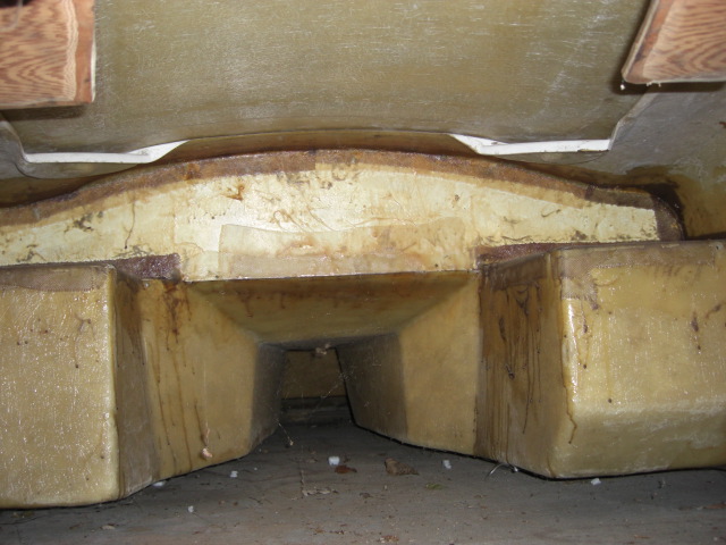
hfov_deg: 49.0
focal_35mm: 38
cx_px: 363
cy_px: 272
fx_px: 797
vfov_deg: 37.7
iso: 200
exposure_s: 1/60
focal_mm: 7.9
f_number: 2.8
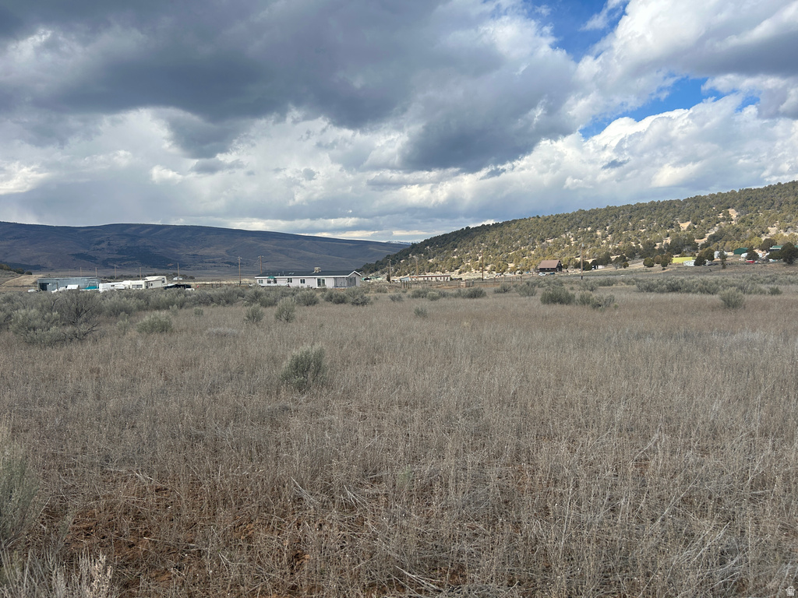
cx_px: 399
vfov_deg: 53.1
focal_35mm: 26
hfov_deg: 67.3
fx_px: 599
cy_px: 299
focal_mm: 5.7
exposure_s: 1/4115
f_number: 1.5
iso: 50
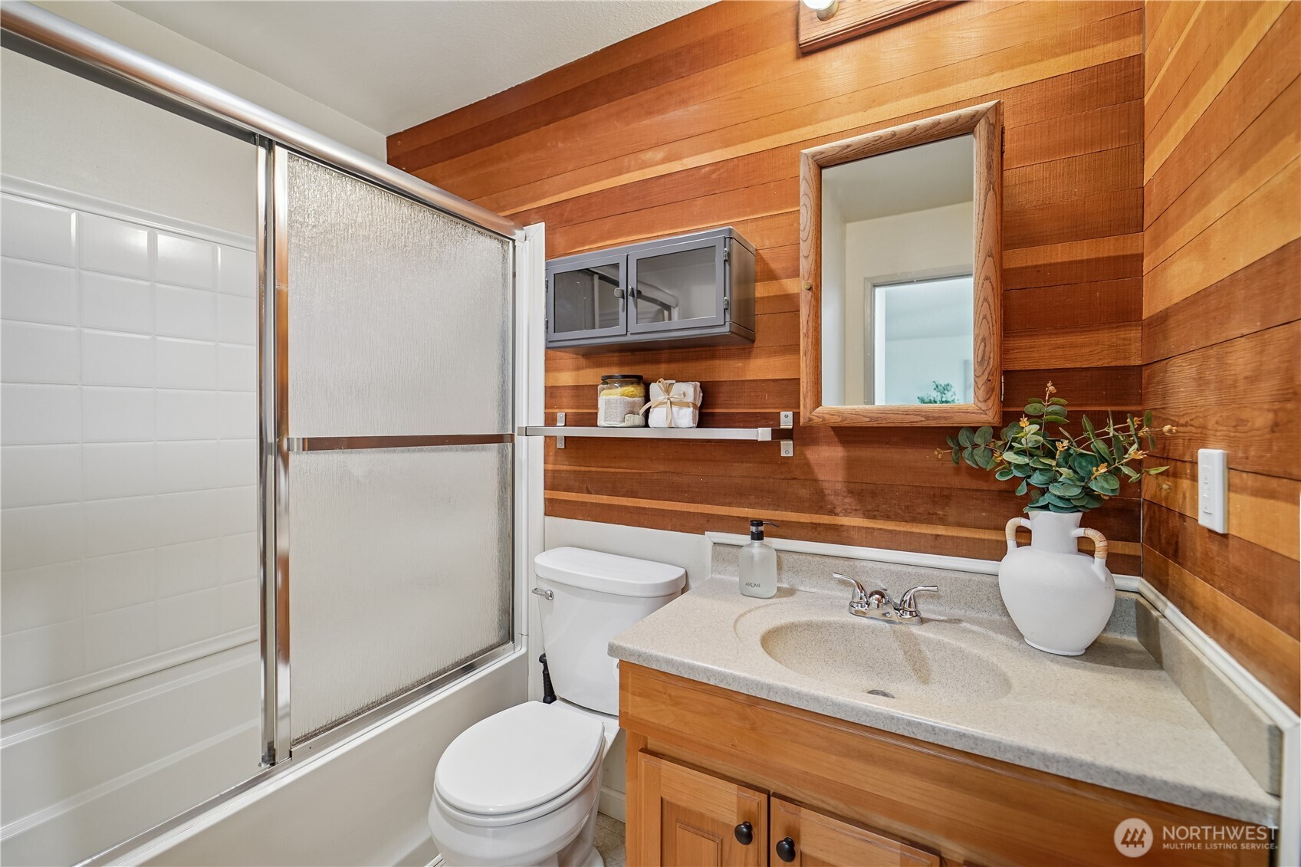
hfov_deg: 104.3
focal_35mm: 14
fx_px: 506
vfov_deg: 81.2
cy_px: 434
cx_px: 650
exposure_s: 1/20
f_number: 8
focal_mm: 14
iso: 200
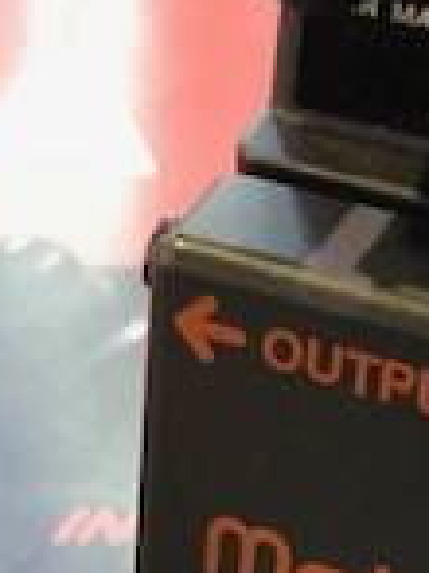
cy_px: 670
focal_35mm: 122
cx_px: 152
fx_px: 2019
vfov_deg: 15.6
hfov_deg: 12.1
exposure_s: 1/17
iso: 80
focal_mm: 3.99
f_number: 1.8
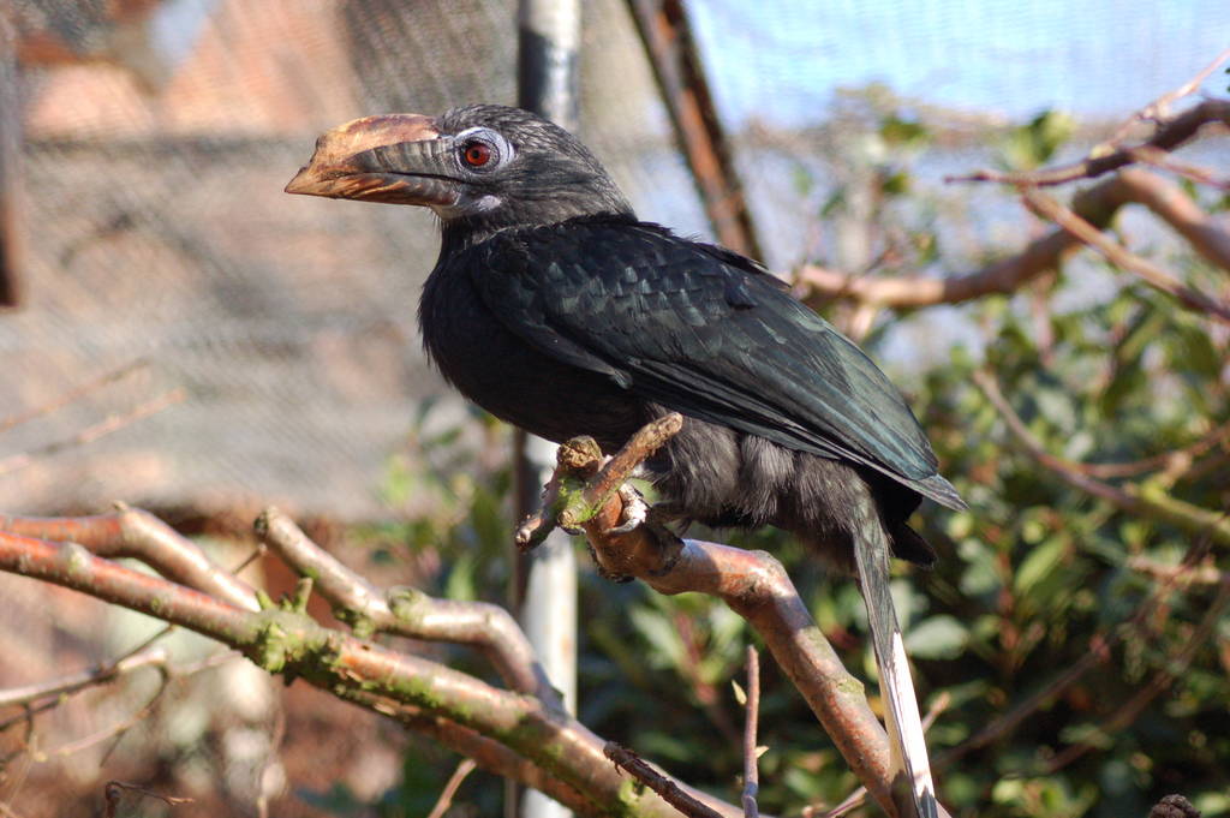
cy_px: 409
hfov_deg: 13.7
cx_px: 615
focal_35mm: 150
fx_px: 5121
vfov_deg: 9.1
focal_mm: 100
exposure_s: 1/500
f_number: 5.6
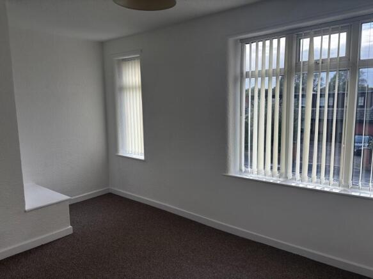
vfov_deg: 53.0
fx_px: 280
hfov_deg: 67.3
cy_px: 140
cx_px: 186
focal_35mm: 26
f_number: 1.6
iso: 50
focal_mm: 5.96
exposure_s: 1/462
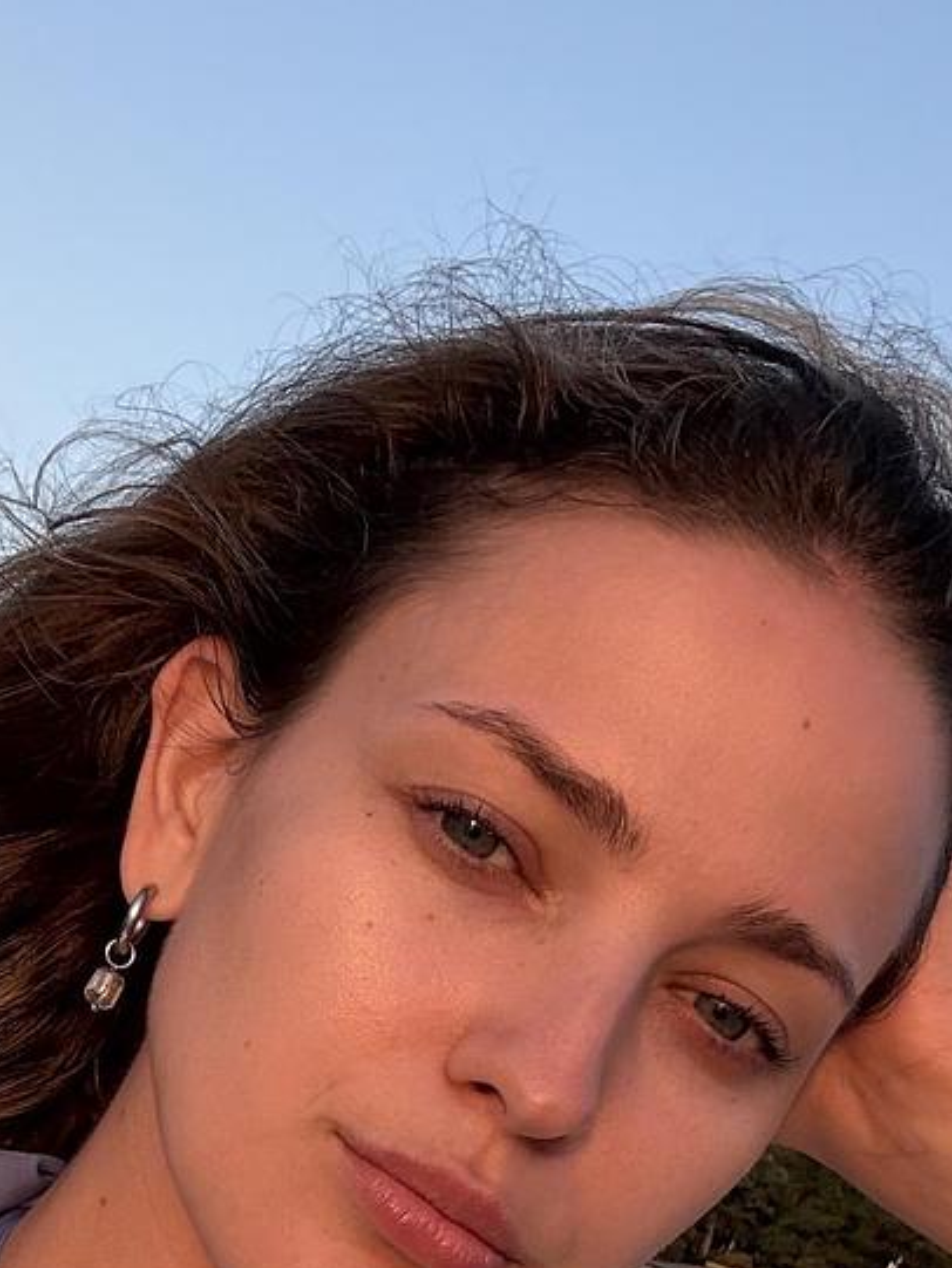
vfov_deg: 26.0
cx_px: 281
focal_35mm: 71
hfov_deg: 20.6
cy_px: 1263
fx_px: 2602
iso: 20
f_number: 1.9
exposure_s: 1/155
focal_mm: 2.69
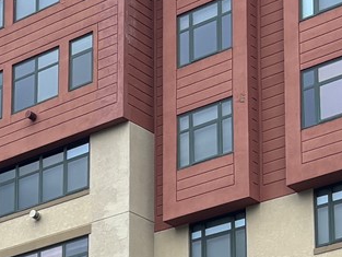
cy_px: 466
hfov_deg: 13.8
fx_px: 1315
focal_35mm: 133
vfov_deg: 10.5
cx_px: -197
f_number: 1.6
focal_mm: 5.96
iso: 50
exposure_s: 1/165
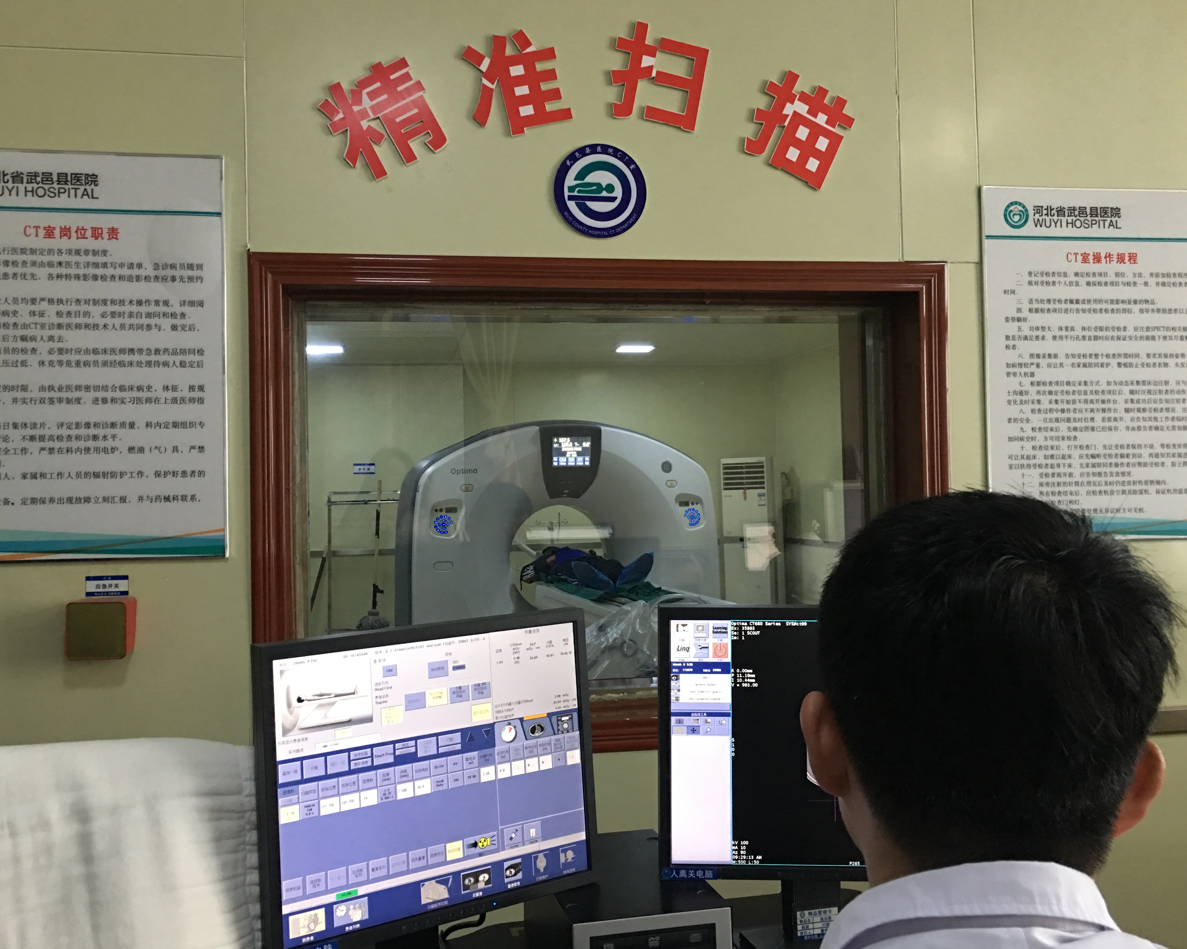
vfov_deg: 47.1
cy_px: 471
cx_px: 576
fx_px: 1089
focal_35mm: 31
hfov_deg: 57.2
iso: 80
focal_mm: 4.15
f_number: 2.2
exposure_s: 1/10
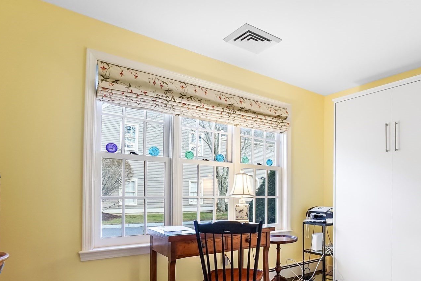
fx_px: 281
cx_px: 322
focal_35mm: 24
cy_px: 193
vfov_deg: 51.9
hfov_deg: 68.3
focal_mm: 10
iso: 500
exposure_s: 1/20
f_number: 4
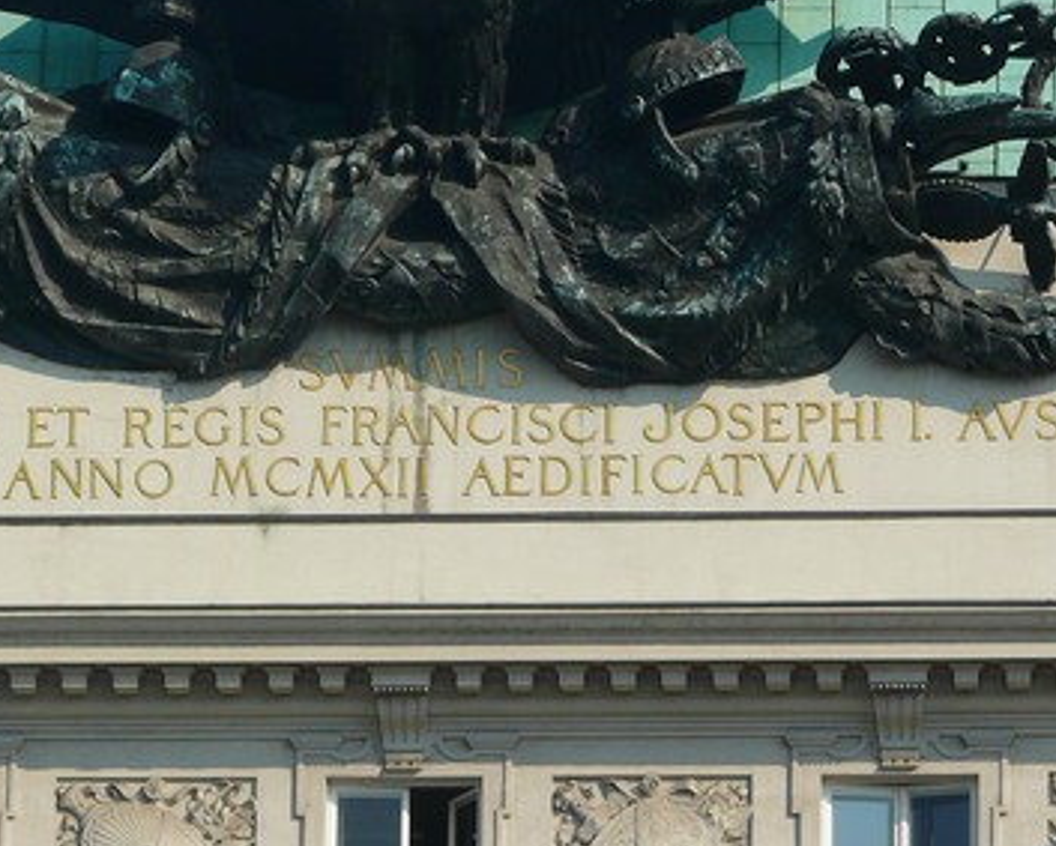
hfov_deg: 5.1
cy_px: 36
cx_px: 479
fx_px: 11792
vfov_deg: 4.1
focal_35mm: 377
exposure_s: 1/200
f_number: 5.6
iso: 100
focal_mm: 38.5
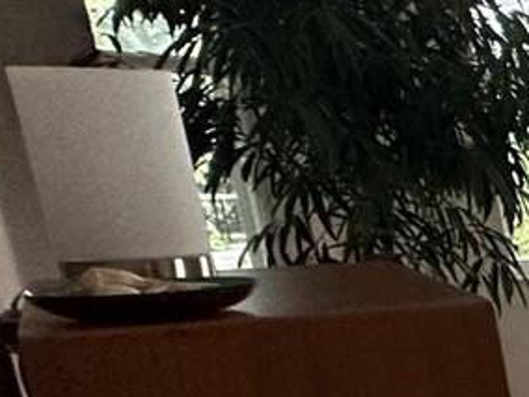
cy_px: 418
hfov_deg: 13.0
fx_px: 1207
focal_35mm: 79
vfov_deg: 18.1
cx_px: 1438
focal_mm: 2.22
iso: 320
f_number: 2.2
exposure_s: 1/99
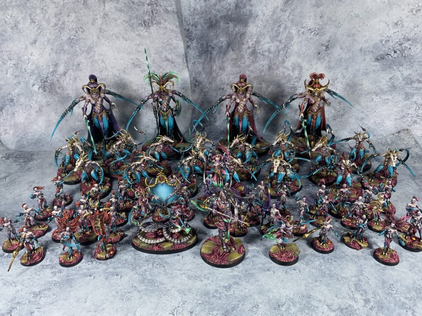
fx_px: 341
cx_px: 209
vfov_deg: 49.7
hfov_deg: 63.4
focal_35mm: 28
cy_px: 161
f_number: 1.8
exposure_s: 1/121
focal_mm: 4.25
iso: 50
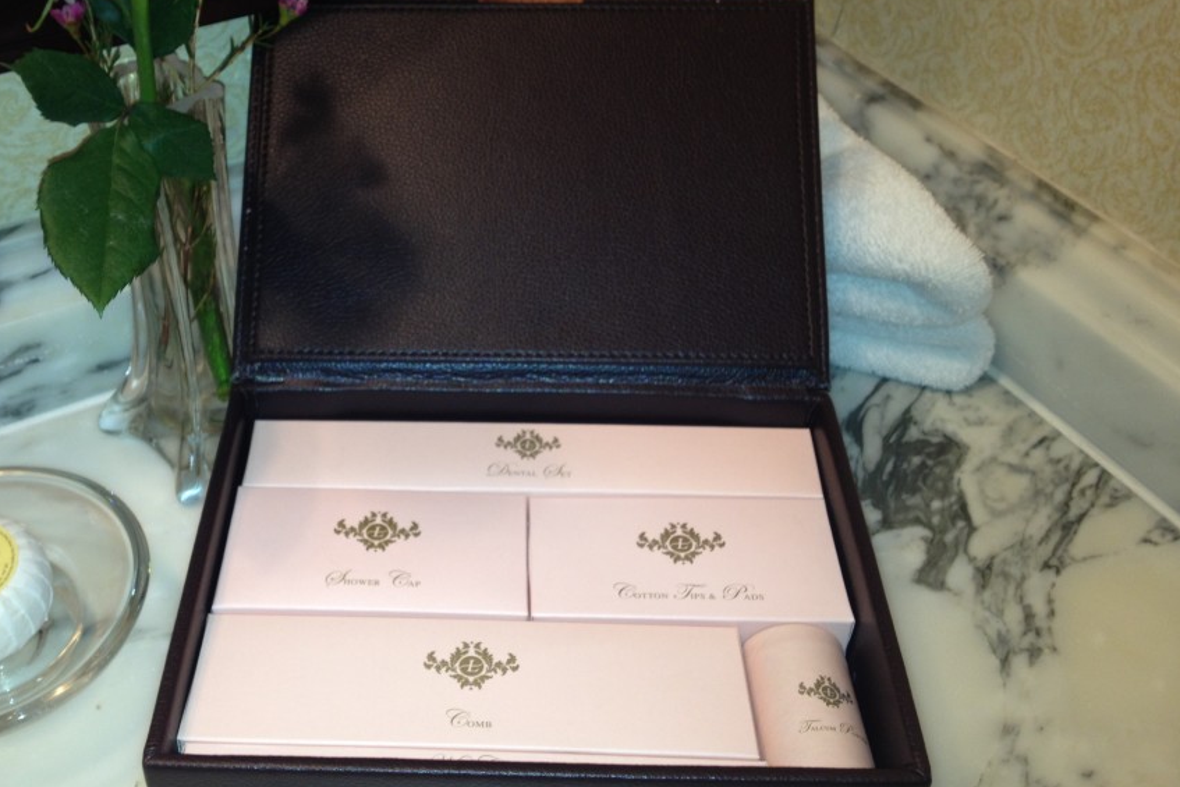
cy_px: 322
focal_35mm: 44
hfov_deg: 44.3
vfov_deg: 30.5
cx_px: 478
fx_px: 1442
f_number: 2.4
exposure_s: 1/27
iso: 50
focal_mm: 4.28
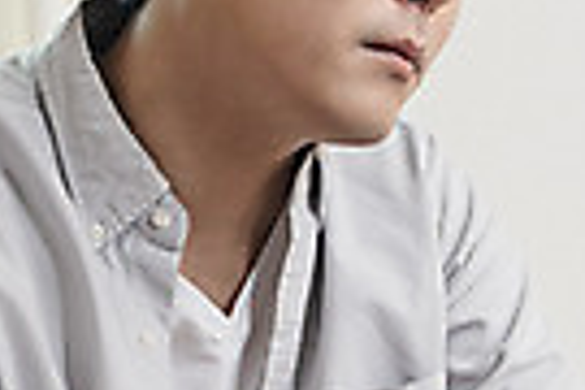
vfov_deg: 10.3
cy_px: 169
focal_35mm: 133
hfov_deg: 15.4
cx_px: 251
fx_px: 2161
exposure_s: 1/125
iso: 320
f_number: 4
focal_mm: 30
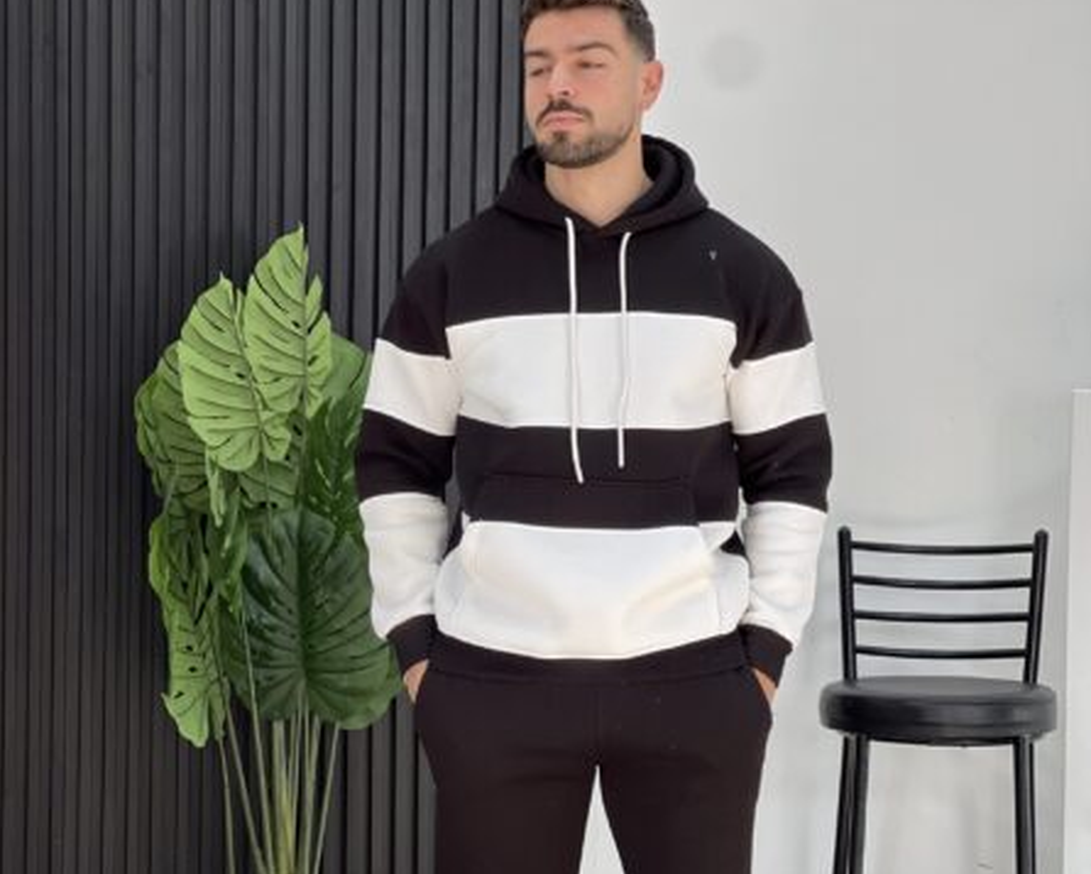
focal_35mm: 101
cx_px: 546
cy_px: 602
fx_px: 3262
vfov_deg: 15.2
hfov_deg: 19.0
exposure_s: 1/121
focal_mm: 9
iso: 80
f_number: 2.8
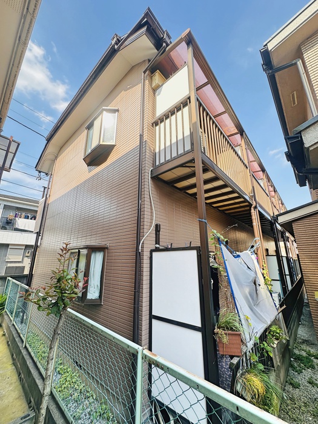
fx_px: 171
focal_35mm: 14
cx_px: 159
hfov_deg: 85.7
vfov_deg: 102.1
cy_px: 212
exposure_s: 1/336
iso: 40
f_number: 2.2
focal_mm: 2.22
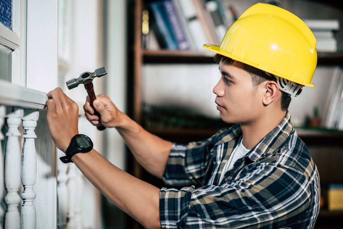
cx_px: 172
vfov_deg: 16.1
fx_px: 810
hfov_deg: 23.9
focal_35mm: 85
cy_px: 114
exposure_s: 1/200
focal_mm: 85
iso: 400
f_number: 1.8
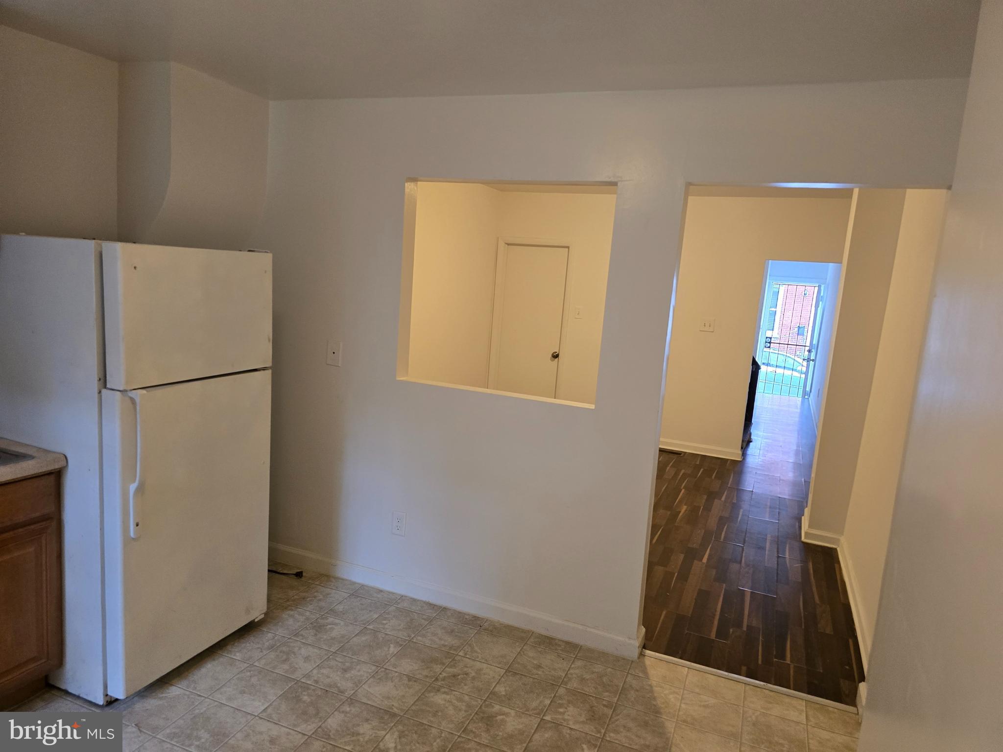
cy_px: 376
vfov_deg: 58.9
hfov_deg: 73.9
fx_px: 666
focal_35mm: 23
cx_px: 502
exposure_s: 1/120
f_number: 1.7
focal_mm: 6.3
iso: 500
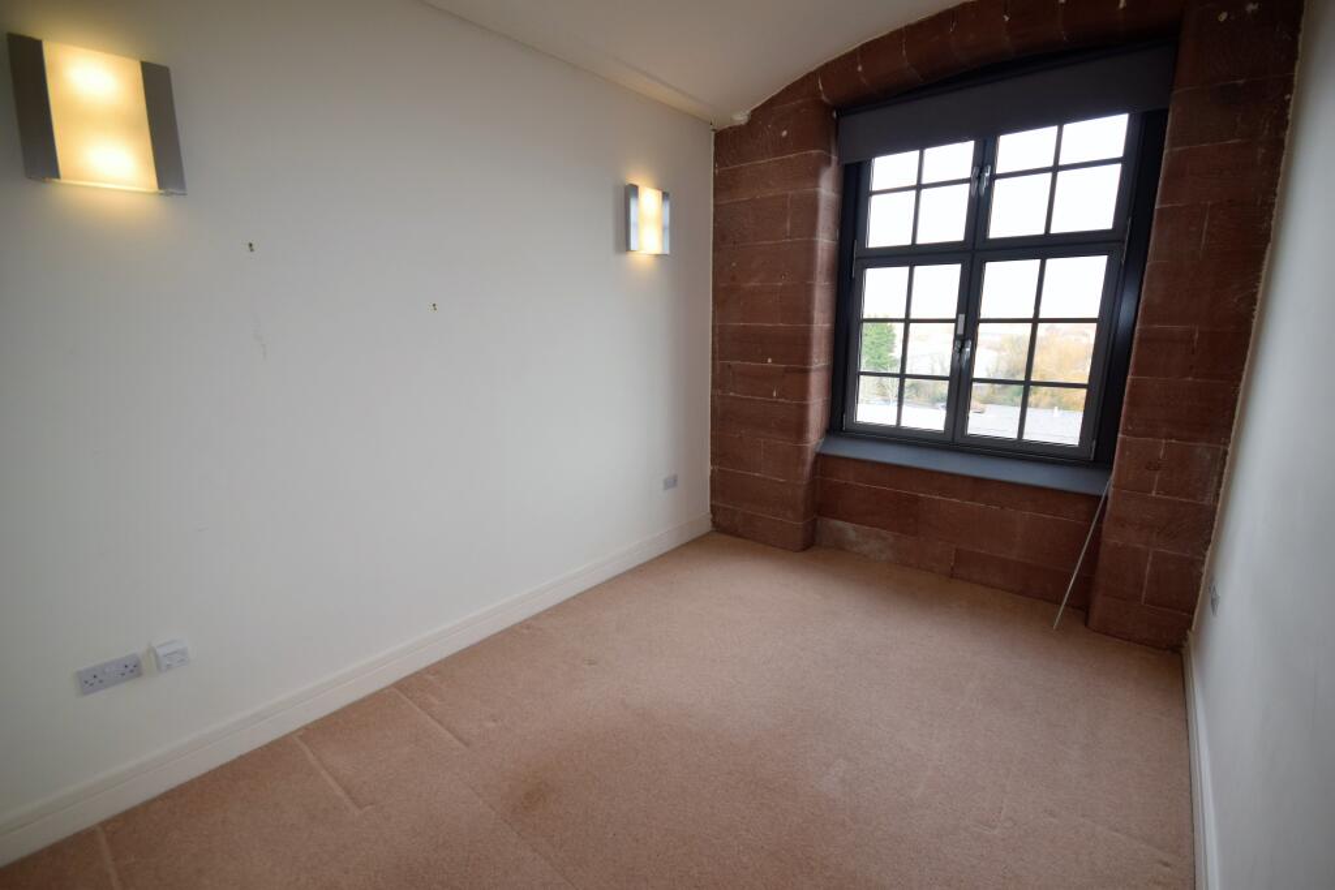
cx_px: 668
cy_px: 445
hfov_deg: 100.4
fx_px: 556
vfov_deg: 77.3
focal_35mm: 15
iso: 800
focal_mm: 10
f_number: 5.6
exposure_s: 1/125
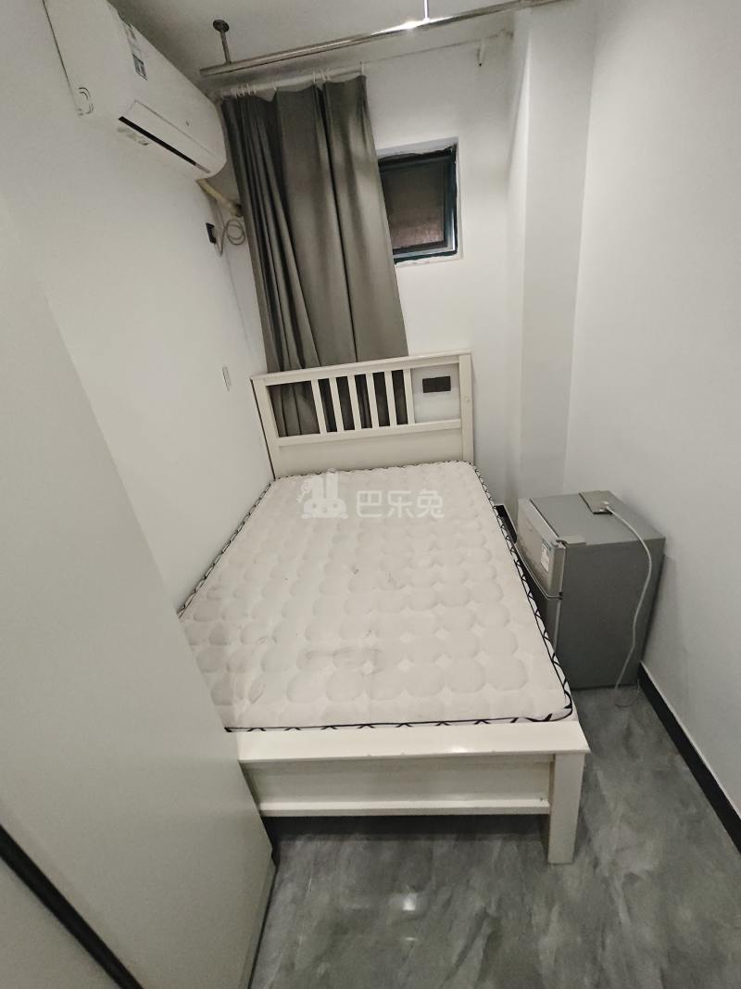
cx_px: 370
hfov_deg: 81.7
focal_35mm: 15
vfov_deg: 98.2
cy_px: 494
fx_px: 428
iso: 400
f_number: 2.2
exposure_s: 1/100
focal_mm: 1.91
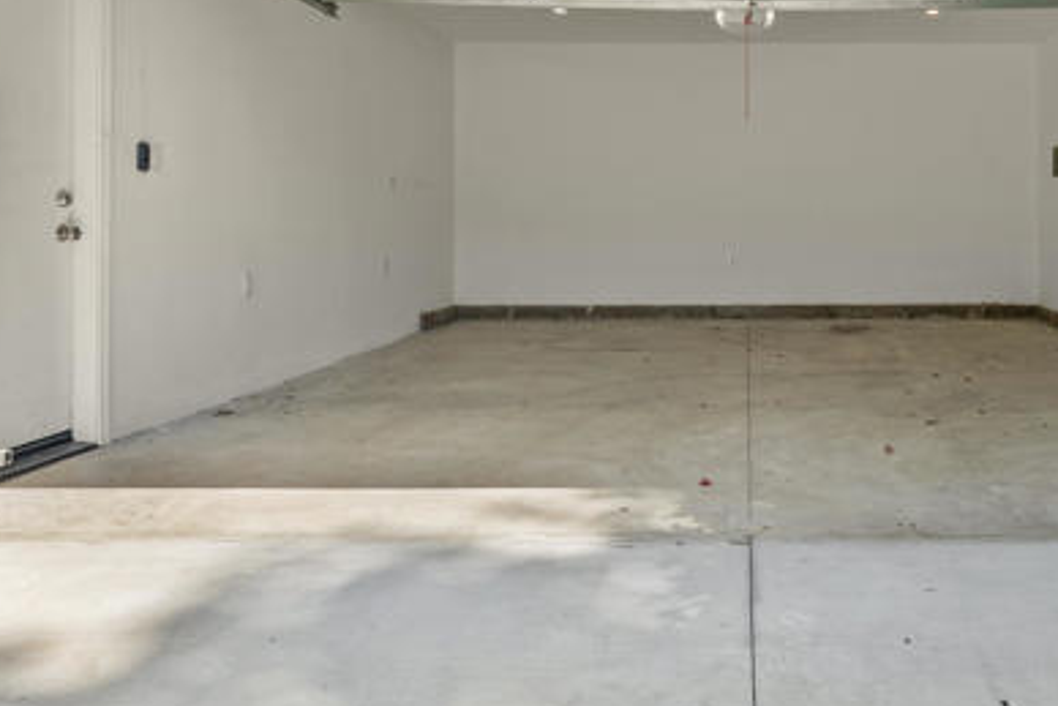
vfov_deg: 39.4
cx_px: 764
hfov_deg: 55.1
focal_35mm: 33
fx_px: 970
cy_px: 215
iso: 80
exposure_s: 1/8
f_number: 8
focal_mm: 20
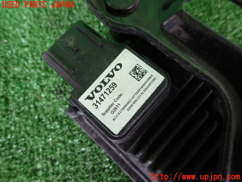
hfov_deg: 69.4
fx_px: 175
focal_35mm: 25
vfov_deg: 54.9
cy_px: 91
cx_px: 121
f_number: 2
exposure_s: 1/60
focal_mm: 4.5
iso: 200
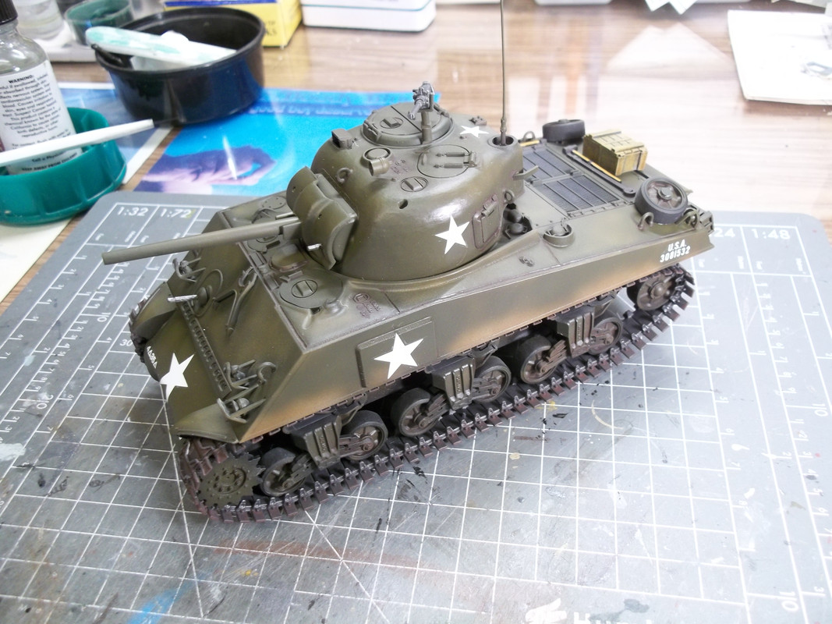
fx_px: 769
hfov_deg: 56.8
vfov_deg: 44.2
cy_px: 312
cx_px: 416
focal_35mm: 32
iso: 160
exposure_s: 1/25
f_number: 2.9
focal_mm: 5.7
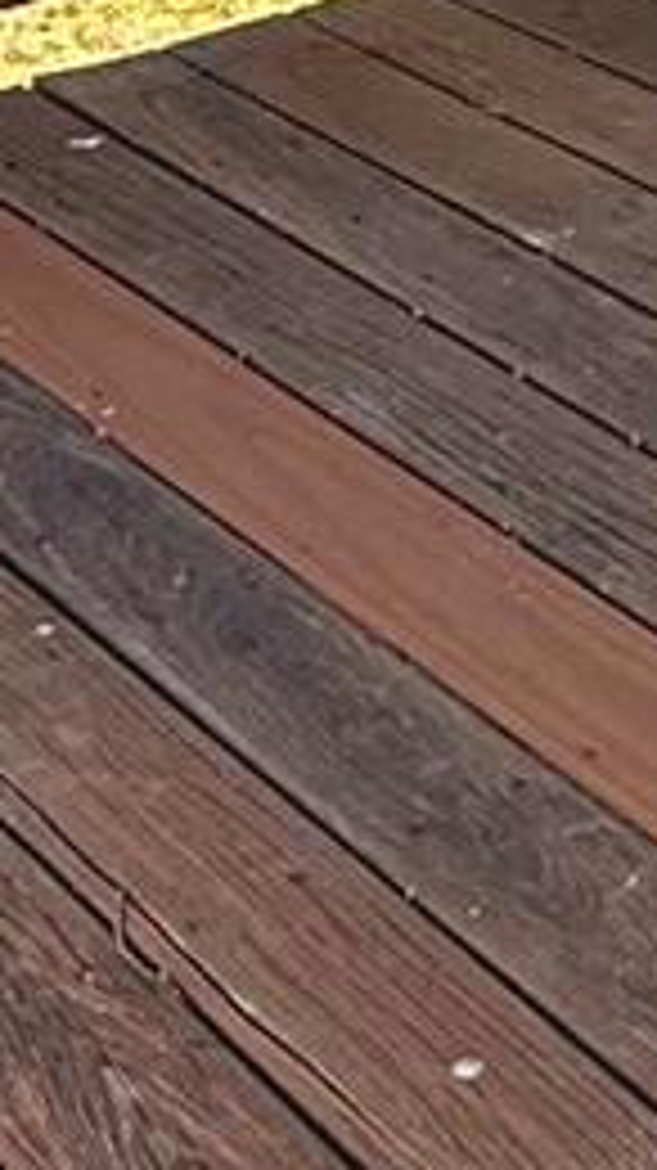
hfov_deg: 9.2
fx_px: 3721
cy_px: -450
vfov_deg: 16.6
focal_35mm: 120
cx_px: 1512
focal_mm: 2.22
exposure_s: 1/376
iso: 64
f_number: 2.2
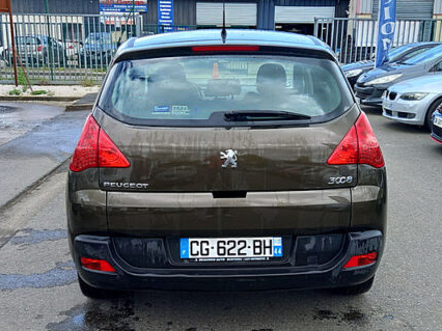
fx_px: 600
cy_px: 195
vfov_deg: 30.8
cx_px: 222
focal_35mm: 47
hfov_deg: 40.5
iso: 25
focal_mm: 4.6
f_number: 2
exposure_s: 1/196
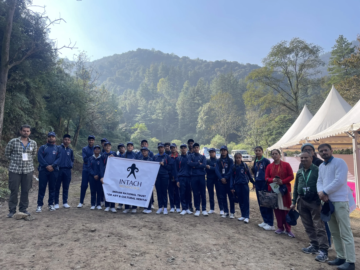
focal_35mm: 26
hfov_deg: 67.3
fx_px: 270
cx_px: 180
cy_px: 135
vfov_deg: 53.1
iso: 32
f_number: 1.6
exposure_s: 1/1103
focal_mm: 4.2
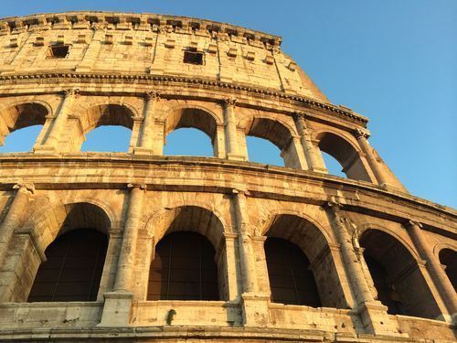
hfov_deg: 60.0
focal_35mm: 30
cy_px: 172
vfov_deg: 46.8
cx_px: 228
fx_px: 396
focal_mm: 4.12
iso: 32
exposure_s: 1/224
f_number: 2.2
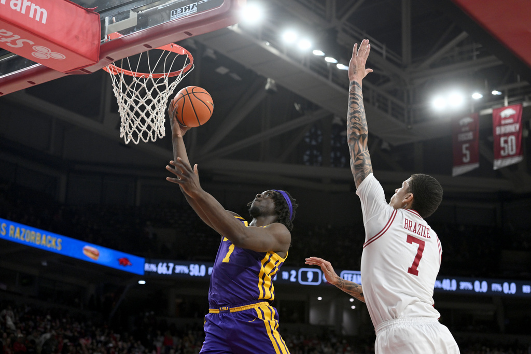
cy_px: 177
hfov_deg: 28.8
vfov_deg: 19.5
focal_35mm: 70
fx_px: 1033
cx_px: 266
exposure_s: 1/1000
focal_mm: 70
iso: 2000
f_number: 4
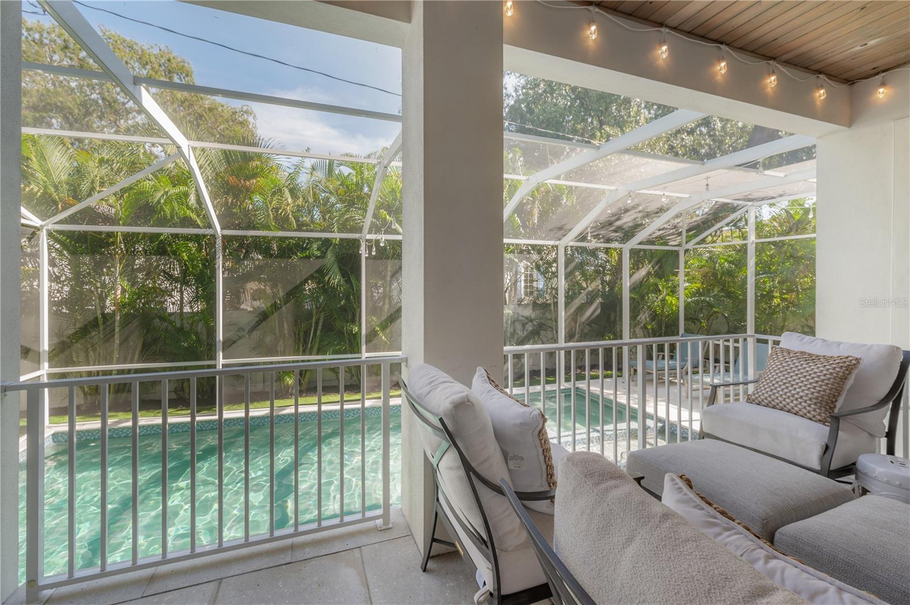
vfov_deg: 81.1
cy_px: 302
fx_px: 353
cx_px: 455
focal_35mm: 14
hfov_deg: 104.3
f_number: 9
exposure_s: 1/125
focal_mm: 14
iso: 320
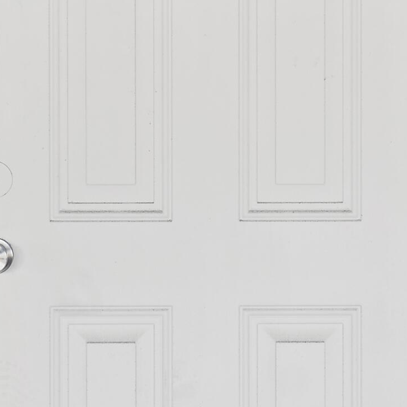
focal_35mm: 105
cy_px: 173
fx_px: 1397
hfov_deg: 16.6
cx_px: 223
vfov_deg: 16.6
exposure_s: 1/8
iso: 100
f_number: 5.6
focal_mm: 20
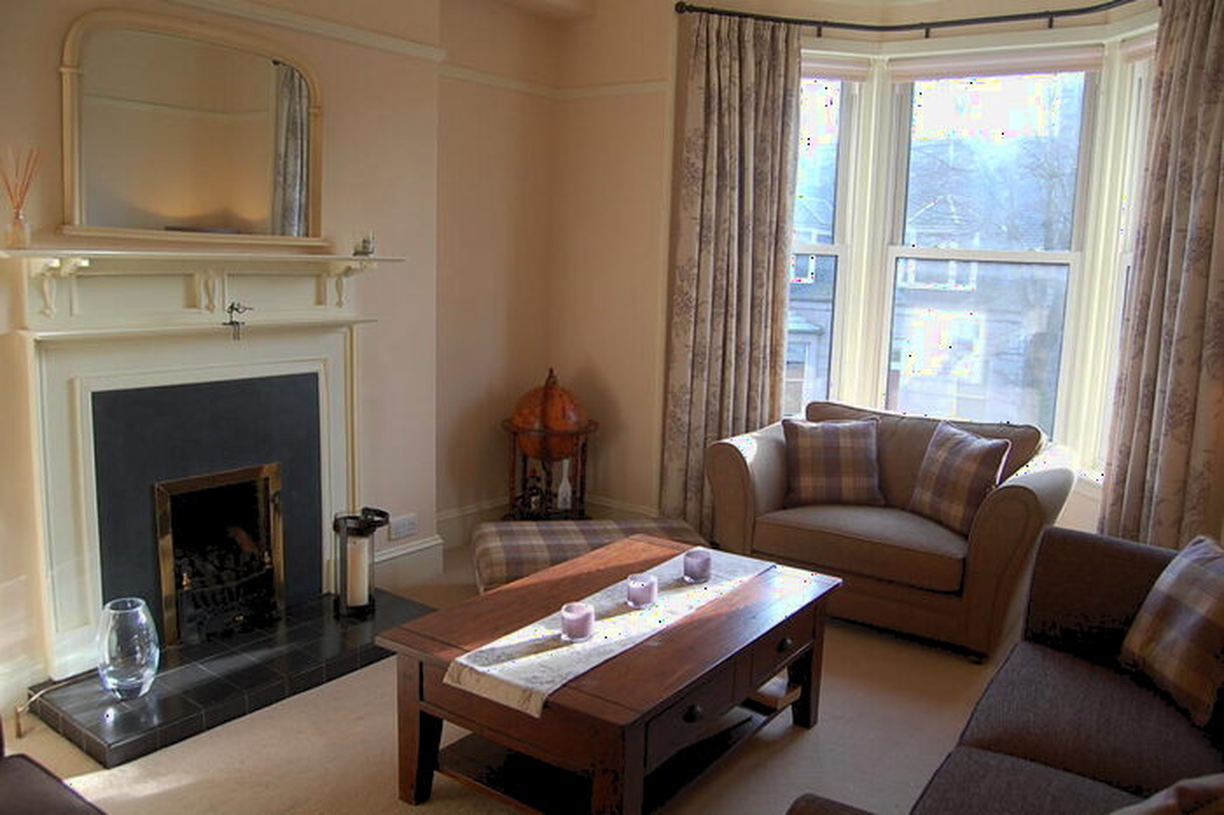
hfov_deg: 67.4
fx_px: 918
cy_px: 408
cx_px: 612
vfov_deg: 47.9
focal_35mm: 27
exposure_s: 1/100
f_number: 5
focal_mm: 18
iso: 400
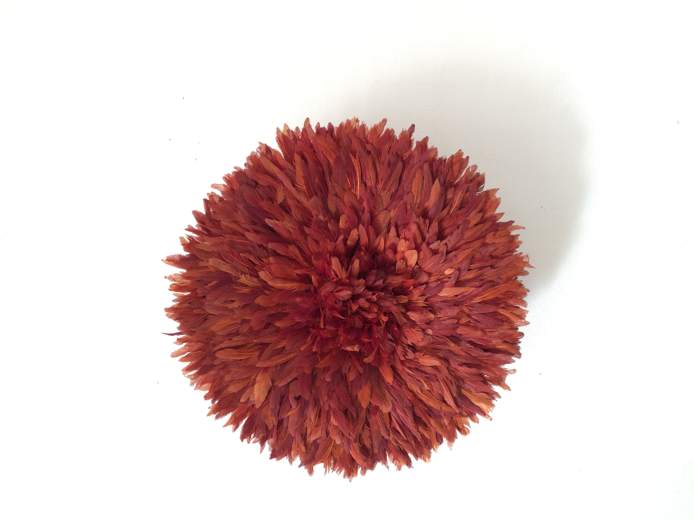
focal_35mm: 29
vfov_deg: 48.2
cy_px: 260
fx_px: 581
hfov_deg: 61.7
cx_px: 347
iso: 50
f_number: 2.2
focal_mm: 4.15
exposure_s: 1/33
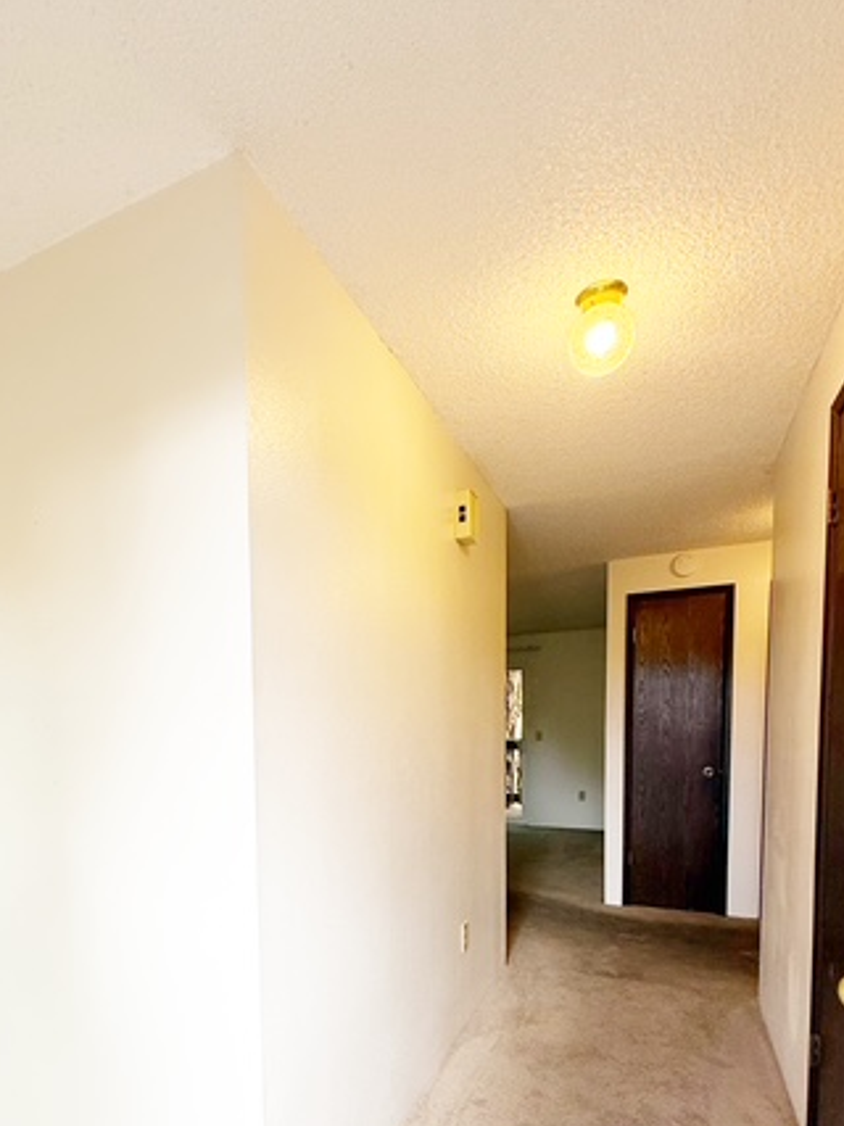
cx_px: 306
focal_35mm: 21
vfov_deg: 75.7
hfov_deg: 62.4
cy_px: 781
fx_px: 683
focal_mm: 2.22
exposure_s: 1/120
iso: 80
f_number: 2.2
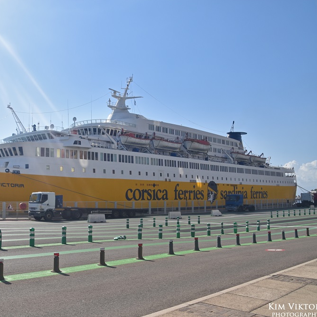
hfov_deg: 45.8
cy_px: 158
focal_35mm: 35
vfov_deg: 47.2
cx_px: 84
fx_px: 363
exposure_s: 1/500
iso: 200
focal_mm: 18
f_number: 11
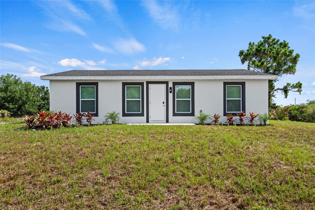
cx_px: 158
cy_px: 105
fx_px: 219
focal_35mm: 25
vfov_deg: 51.3
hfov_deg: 71.5
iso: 800
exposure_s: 1/800
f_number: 8
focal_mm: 25
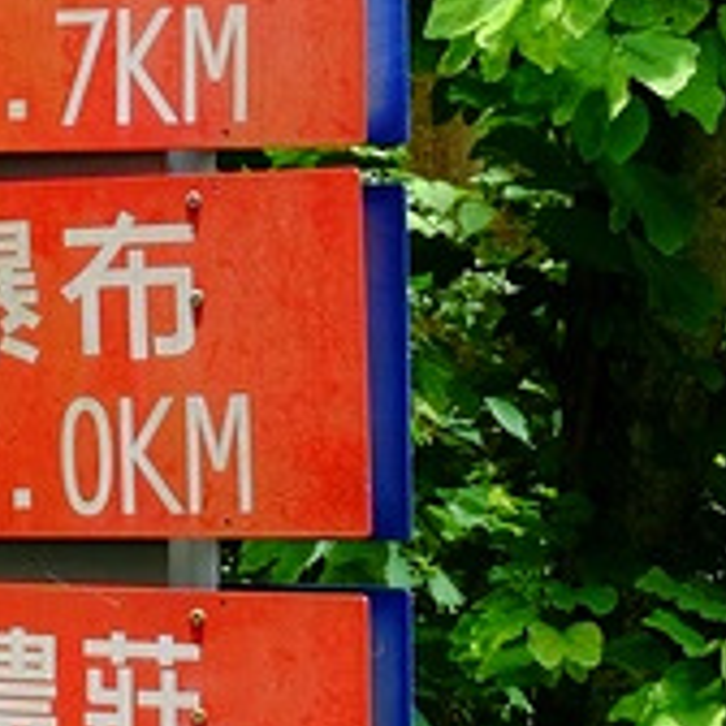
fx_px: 3678
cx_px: 80
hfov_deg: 11.2
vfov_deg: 11.1
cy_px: -39
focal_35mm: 155
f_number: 8
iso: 400
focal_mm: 20.1
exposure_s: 1/150
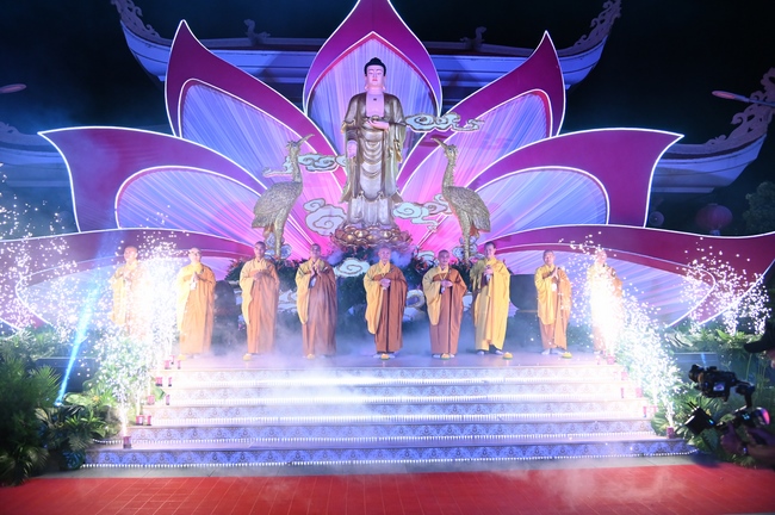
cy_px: 258
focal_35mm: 24
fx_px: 516
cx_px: 388
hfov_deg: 73.8
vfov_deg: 53.0
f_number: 4
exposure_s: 1/400
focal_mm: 24
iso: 4000
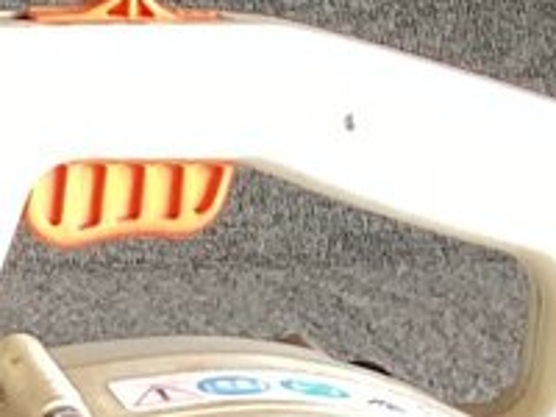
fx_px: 3758
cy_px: 632
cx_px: -1150
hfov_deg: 7.4
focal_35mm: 234
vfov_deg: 6.3
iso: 125
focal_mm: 3.3
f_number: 2.4
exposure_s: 1/50
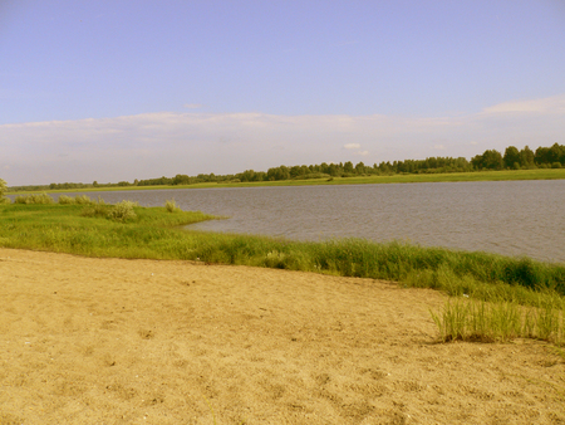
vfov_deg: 40.7
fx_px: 572
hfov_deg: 52.6
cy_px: 212
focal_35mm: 35
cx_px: 282
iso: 80
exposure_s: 1/400
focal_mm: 5.8
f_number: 5.6
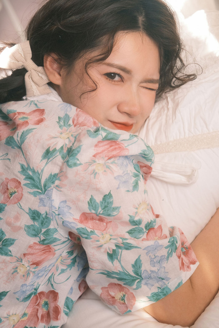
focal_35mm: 83
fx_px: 757
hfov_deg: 16.5
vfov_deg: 24.5
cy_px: 164
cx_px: 110
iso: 160
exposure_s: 1/125
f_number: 2.8
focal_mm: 55
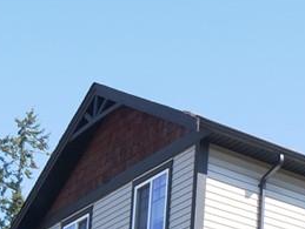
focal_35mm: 111
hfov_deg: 16.4
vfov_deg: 12.2
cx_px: 436
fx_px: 979
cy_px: 424
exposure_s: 1/250
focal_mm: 9
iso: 200
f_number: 5
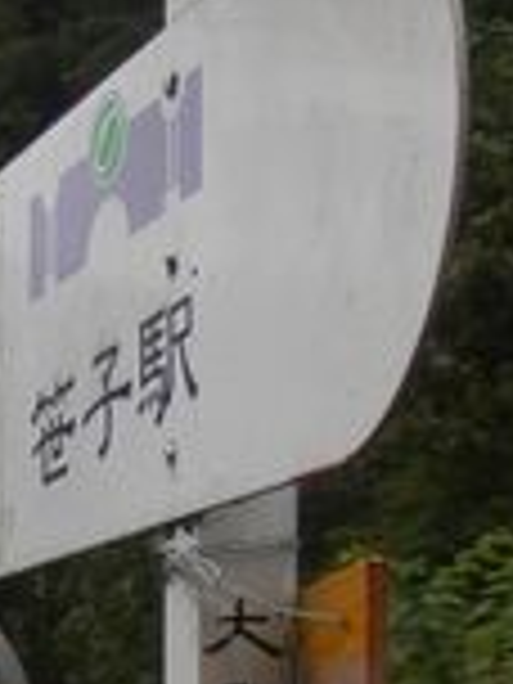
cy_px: 850
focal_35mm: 132
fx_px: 2608
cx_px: -392
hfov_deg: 10.6
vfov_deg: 14.4
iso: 80
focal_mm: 4.5
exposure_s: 1/250
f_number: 3
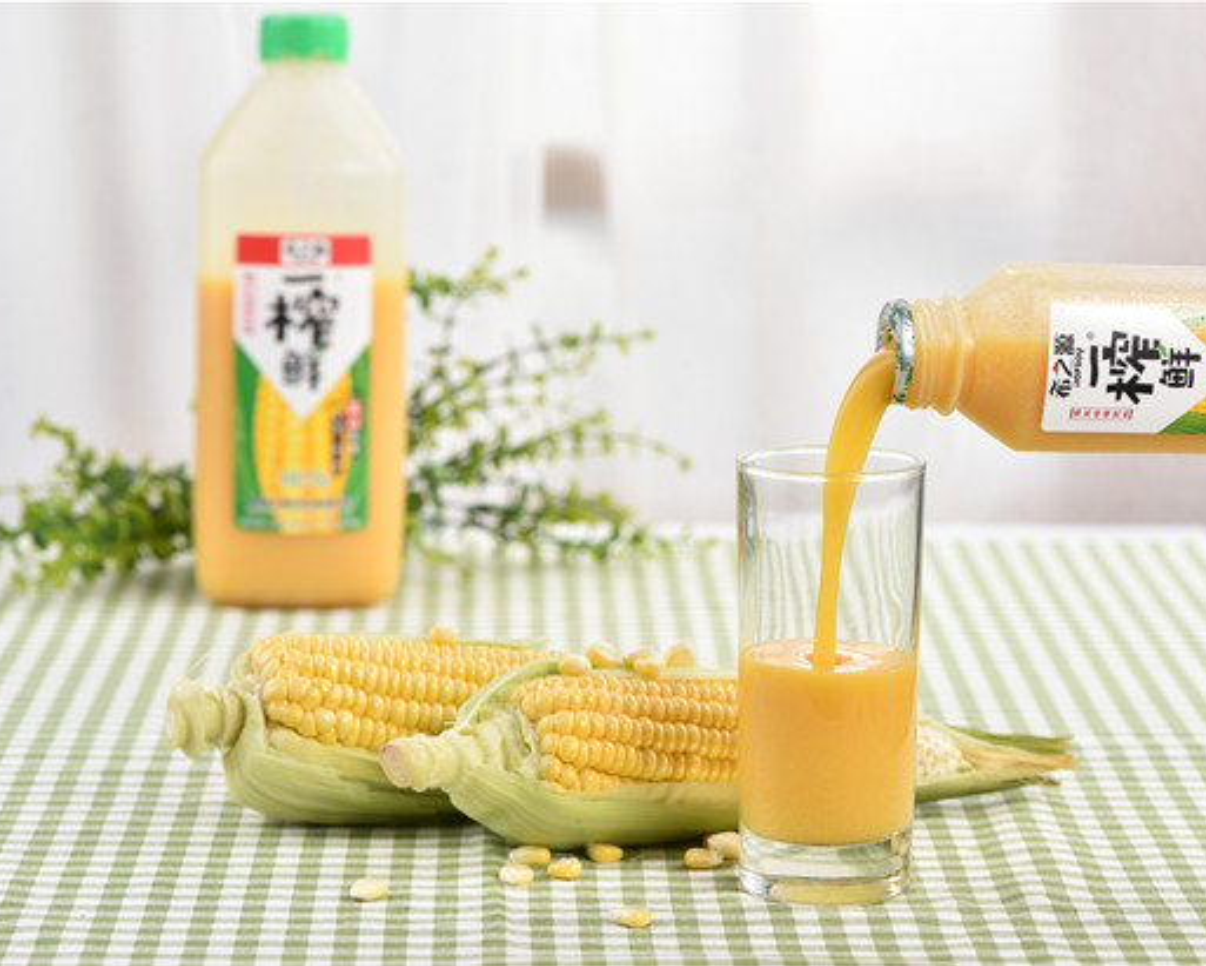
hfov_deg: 16.2
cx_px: 635
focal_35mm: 119
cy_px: 483
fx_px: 4250
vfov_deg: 13.0
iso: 80
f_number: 9
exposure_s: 1/200
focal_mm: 105
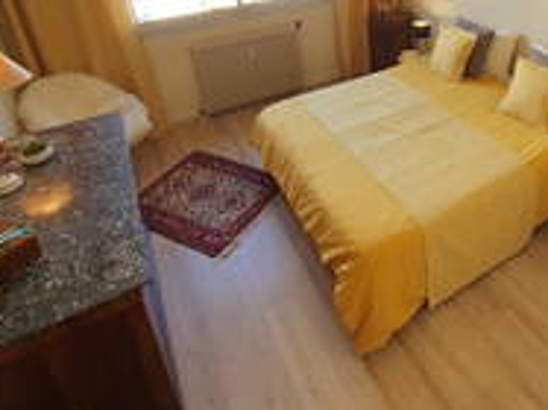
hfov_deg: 67.5
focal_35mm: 25
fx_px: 396
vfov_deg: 50.6
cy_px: 67
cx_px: 366
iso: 50
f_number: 2.2
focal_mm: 1.8
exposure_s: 1/100
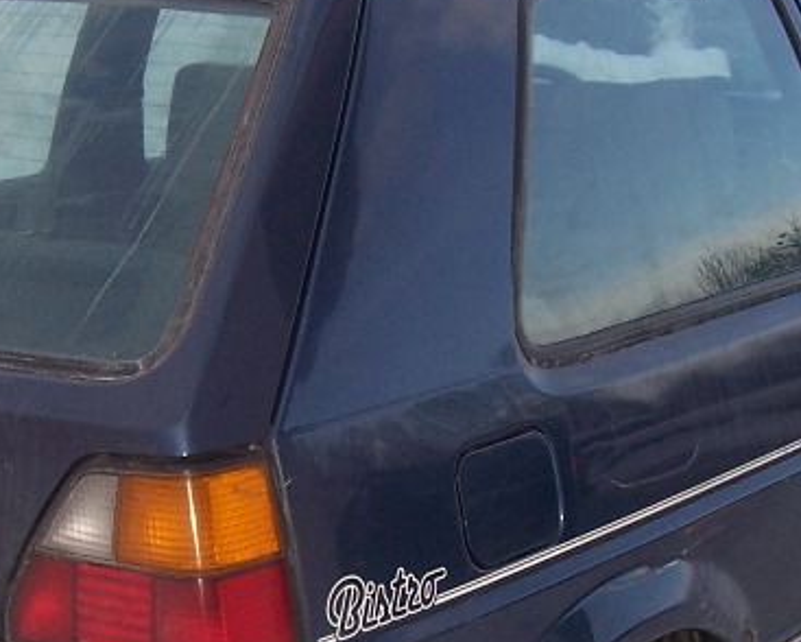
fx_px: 2111
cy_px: 537
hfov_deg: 21.5
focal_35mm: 89
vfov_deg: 17.1
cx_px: 314
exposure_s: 1/350
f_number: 2.7
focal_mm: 5.6
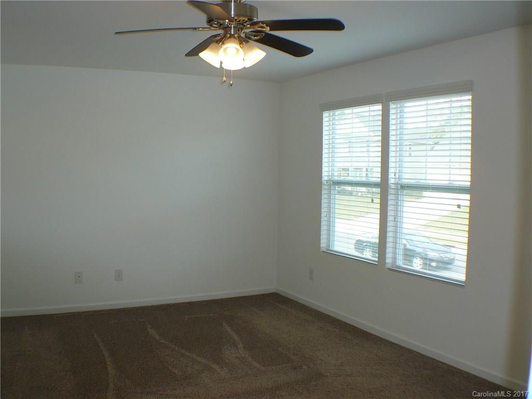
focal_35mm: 47
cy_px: 200
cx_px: 266
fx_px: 722
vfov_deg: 30.9
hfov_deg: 40.4
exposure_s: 1/30
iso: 100
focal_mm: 7
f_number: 3.3
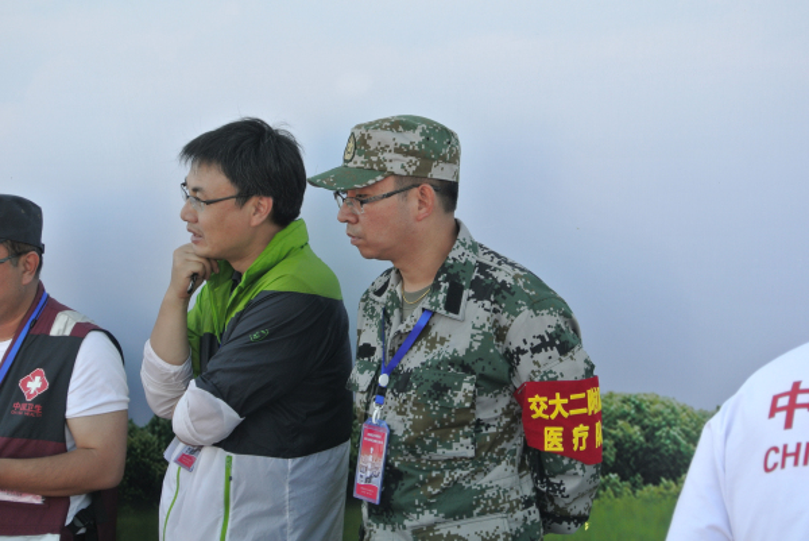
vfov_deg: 19.8
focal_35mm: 69
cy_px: 270
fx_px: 1552
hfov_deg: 29.2
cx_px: 404
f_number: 5.3
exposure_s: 1/200
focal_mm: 25.9
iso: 200
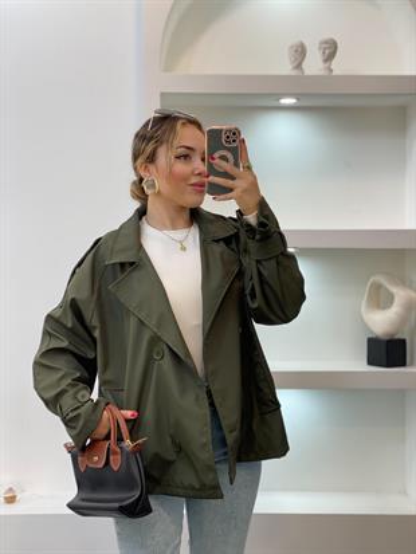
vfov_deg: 36.8
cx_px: 208
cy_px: 277
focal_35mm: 52
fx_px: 833
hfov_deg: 28.0
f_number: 2
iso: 80
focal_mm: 6
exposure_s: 1/100
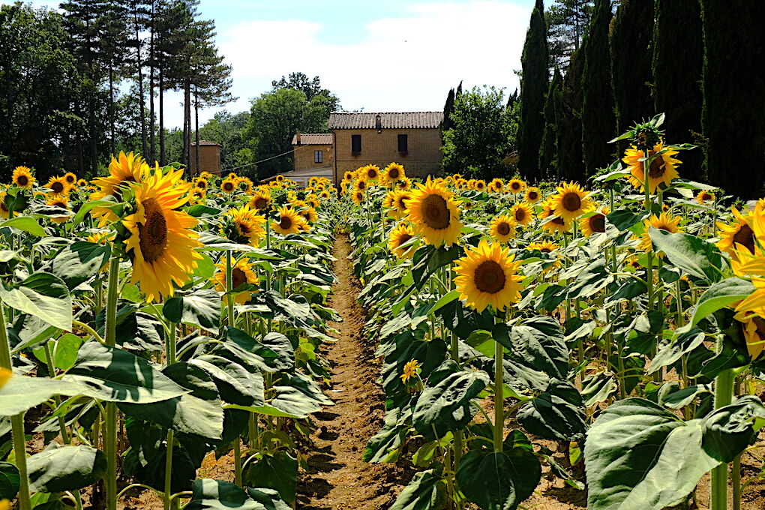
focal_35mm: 43
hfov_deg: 45.4
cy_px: 255
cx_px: 382
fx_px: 914
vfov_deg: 31.2
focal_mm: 28.9
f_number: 22
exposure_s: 1/60
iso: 250
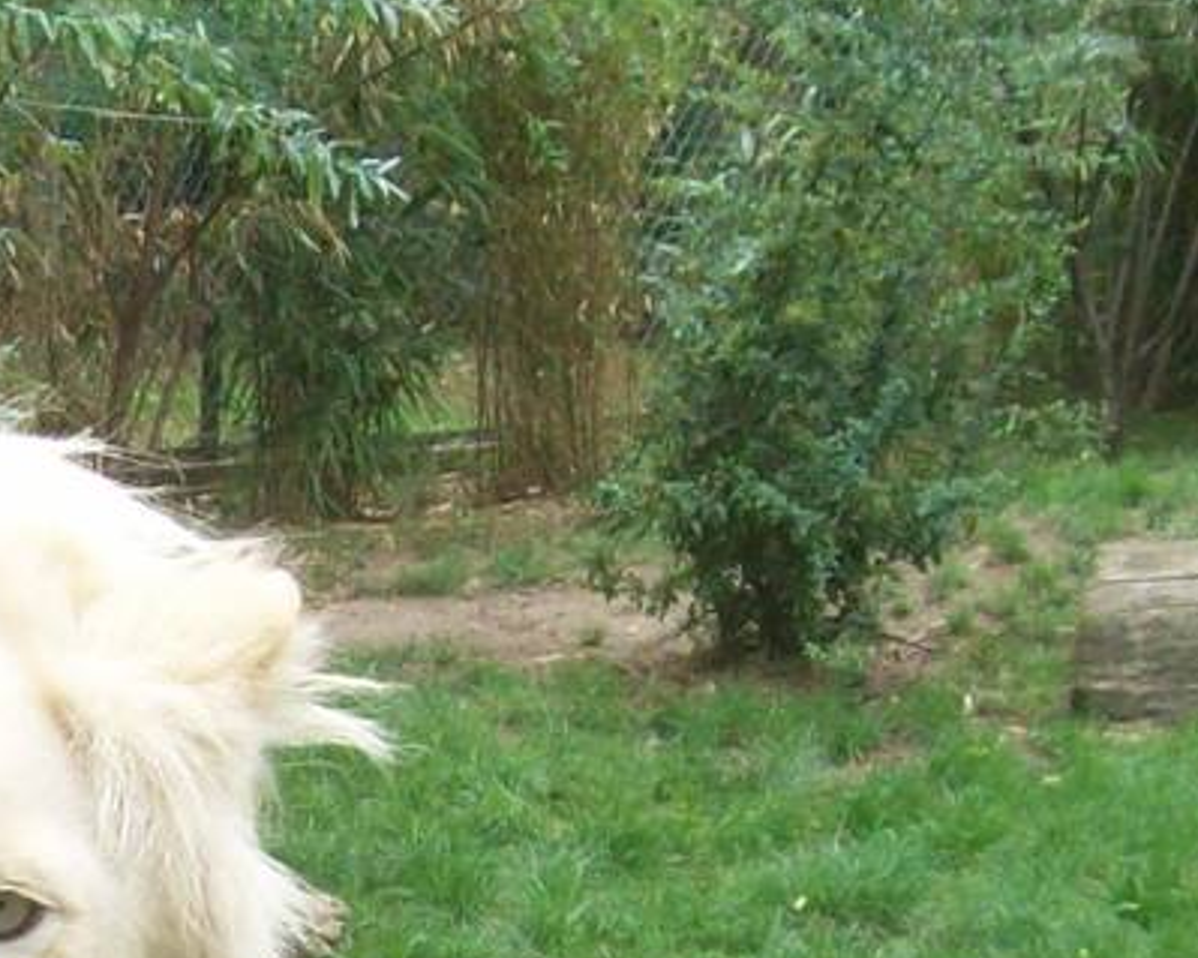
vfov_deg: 10.7
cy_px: 1260
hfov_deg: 13.3
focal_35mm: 141
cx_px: -222
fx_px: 4998
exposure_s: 1/165
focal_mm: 6
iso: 80
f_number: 2.7
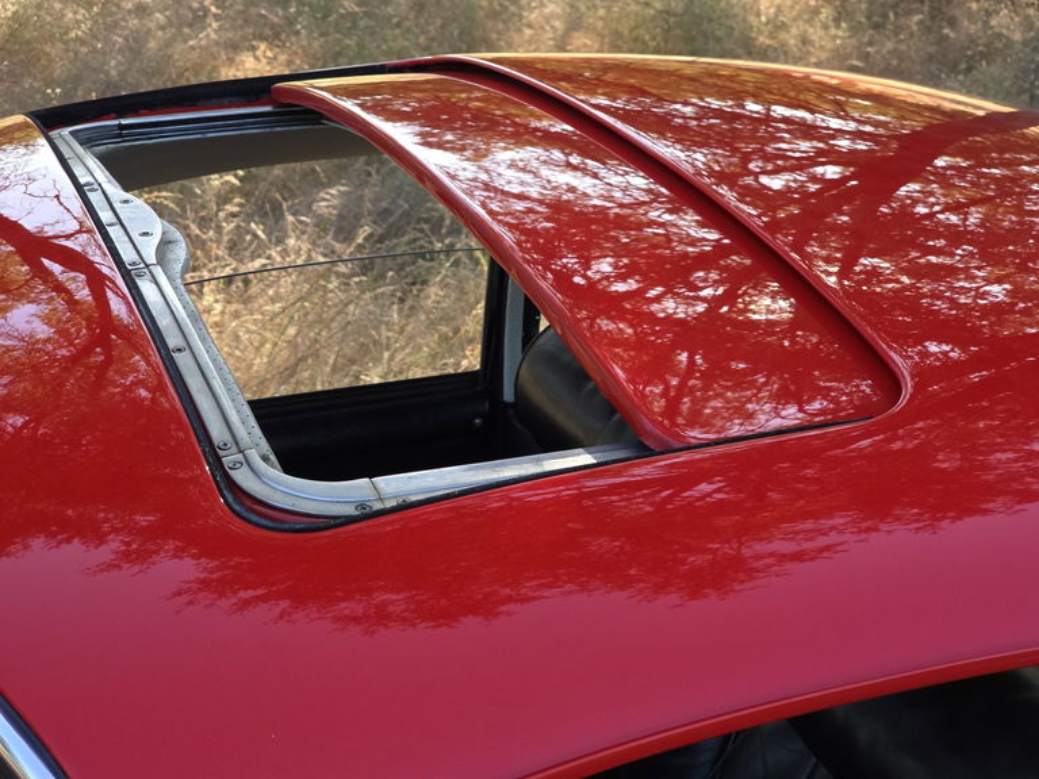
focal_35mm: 69
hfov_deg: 28.2
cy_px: 390
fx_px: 2071
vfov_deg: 21.3
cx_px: 520
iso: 50
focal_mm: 7.9
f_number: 2.4
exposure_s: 1/292
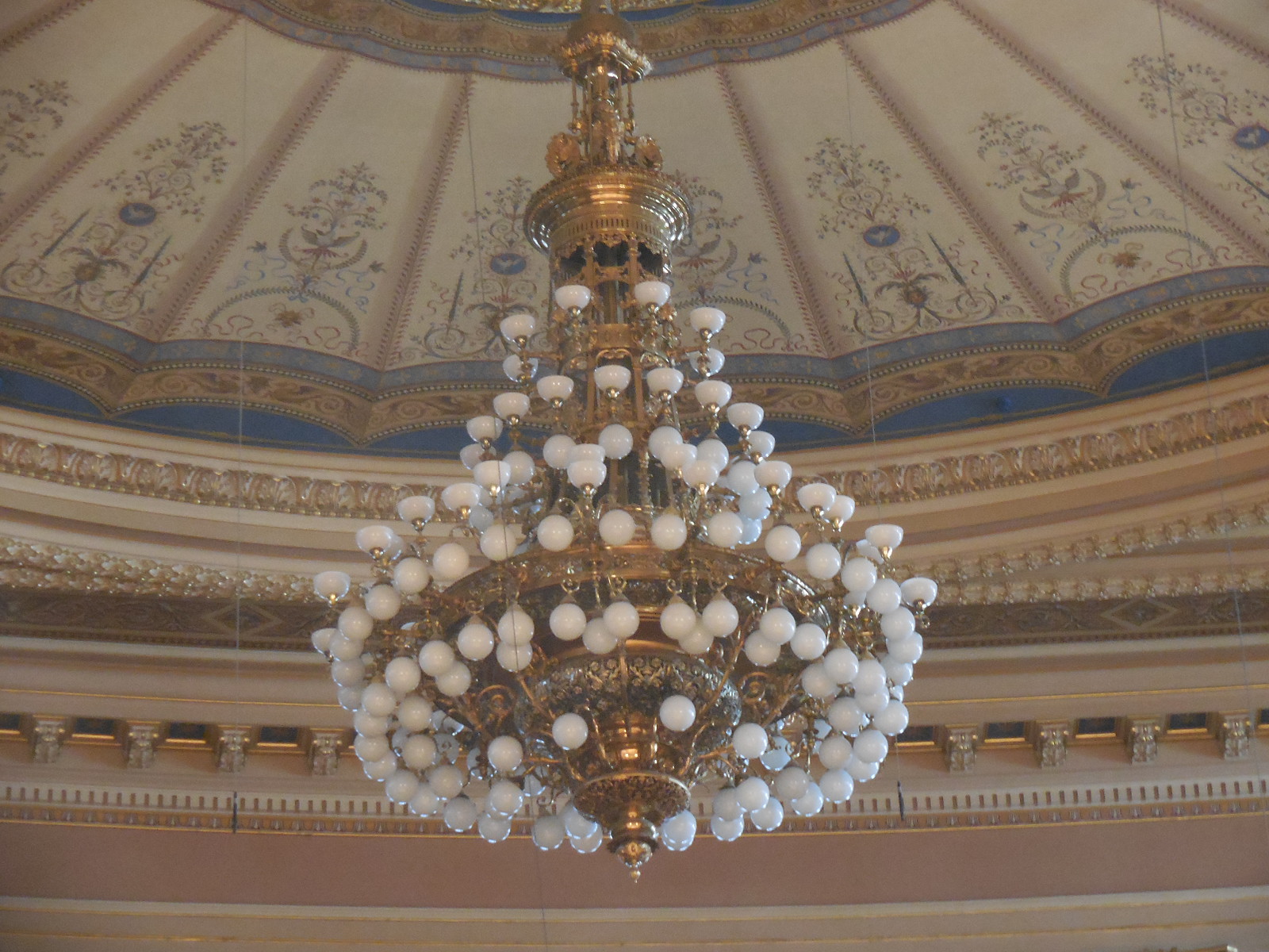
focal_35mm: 113
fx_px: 4143
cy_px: 476
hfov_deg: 17.4
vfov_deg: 13.1
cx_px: 634
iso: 800
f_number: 5.1
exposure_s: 1/6
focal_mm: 20.4
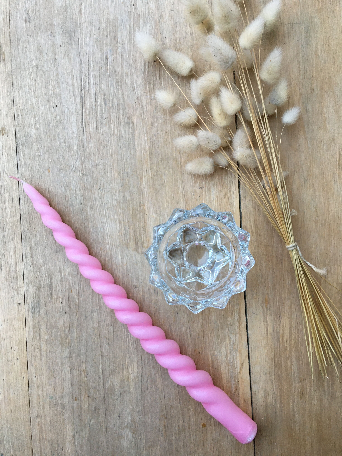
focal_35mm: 29
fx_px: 382
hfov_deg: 48.2
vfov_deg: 61.7
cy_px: 228
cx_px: 171
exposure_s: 1/33
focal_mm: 4.15
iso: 50
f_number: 2.2
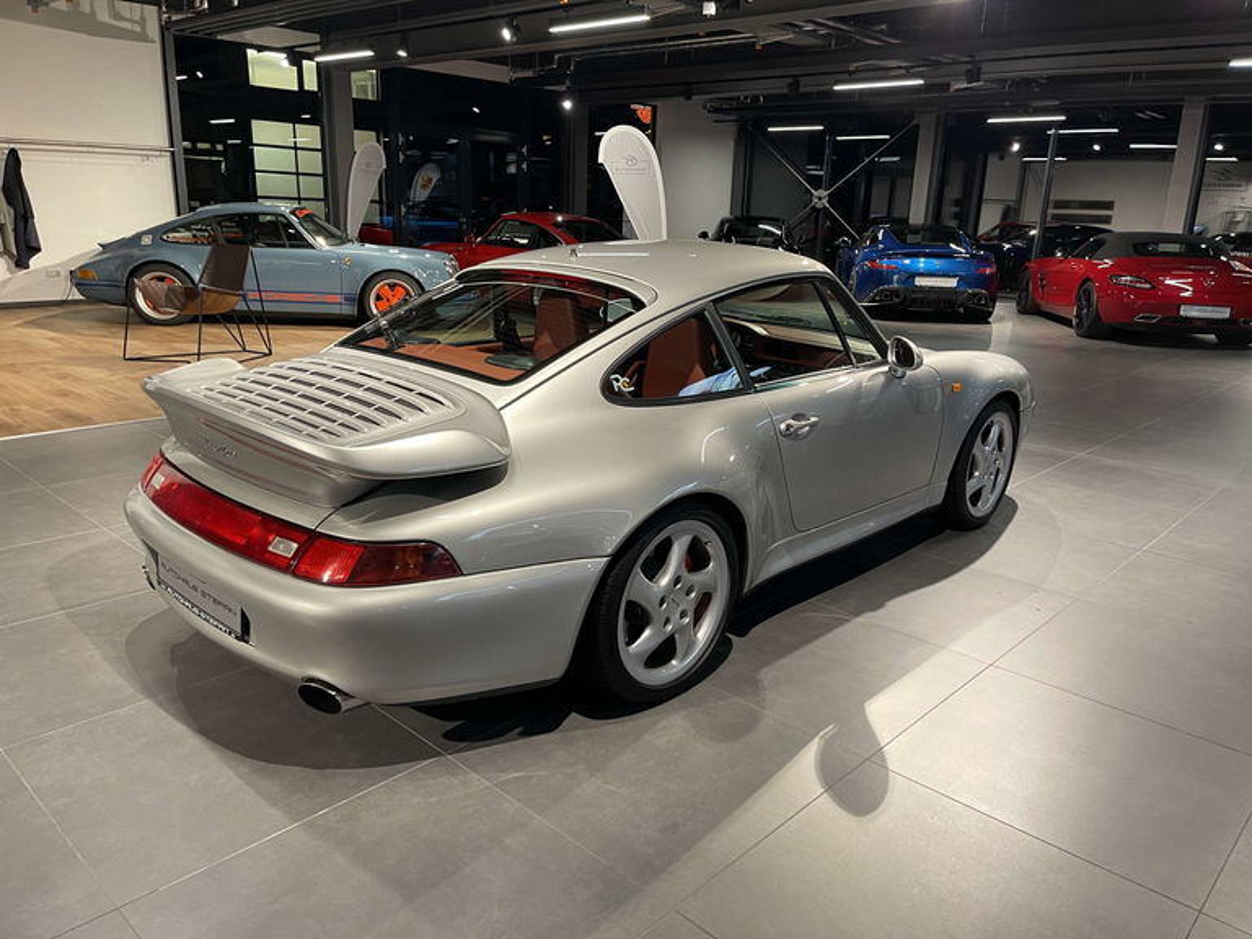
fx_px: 940
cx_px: 626
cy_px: 470
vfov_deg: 53.1
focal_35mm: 26
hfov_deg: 67.3
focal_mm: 5.1
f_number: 1.6
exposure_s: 1/50
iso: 125
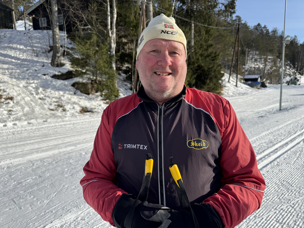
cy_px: 114
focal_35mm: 24
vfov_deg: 56.8
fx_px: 211
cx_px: 152
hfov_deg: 71.6
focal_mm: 6.76
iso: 80
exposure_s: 1/3413
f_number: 1.78
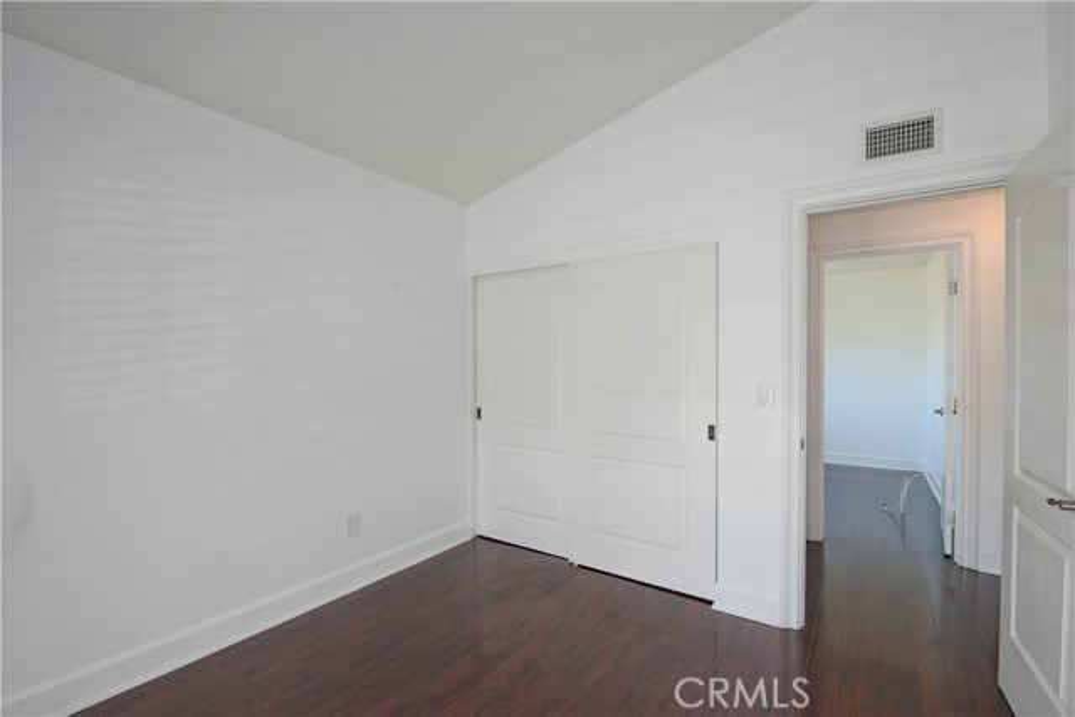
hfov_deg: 96.7
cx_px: 538
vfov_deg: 73.8
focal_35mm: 16
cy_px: 358
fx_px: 478
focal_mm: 16
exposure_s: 1/200
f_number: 7.1
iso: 400
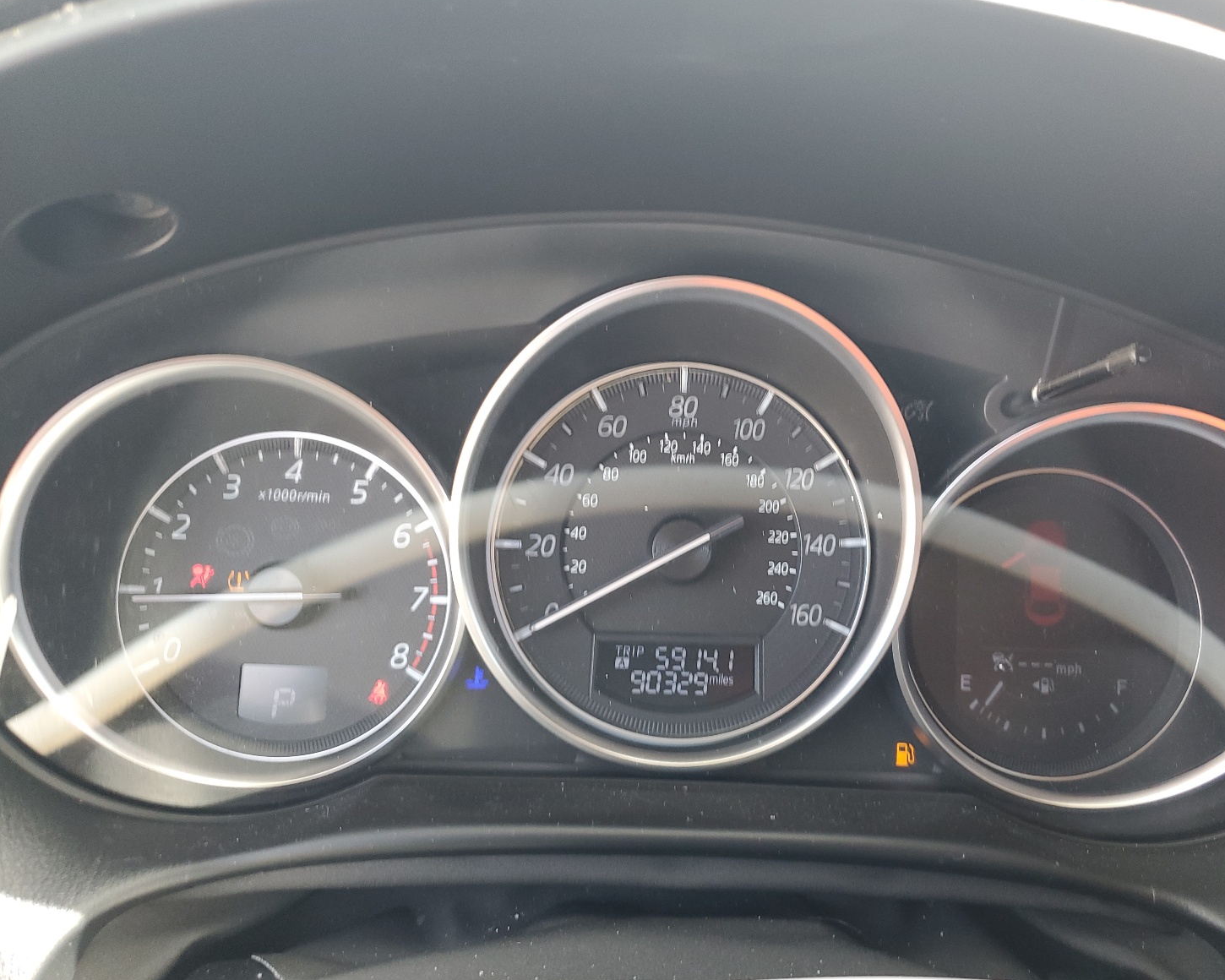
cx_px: 634
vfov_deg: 51.5
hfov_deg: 62.2
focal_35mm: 28
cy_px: 475
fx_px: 1015
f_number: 1.5
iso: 80
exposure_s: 1/120
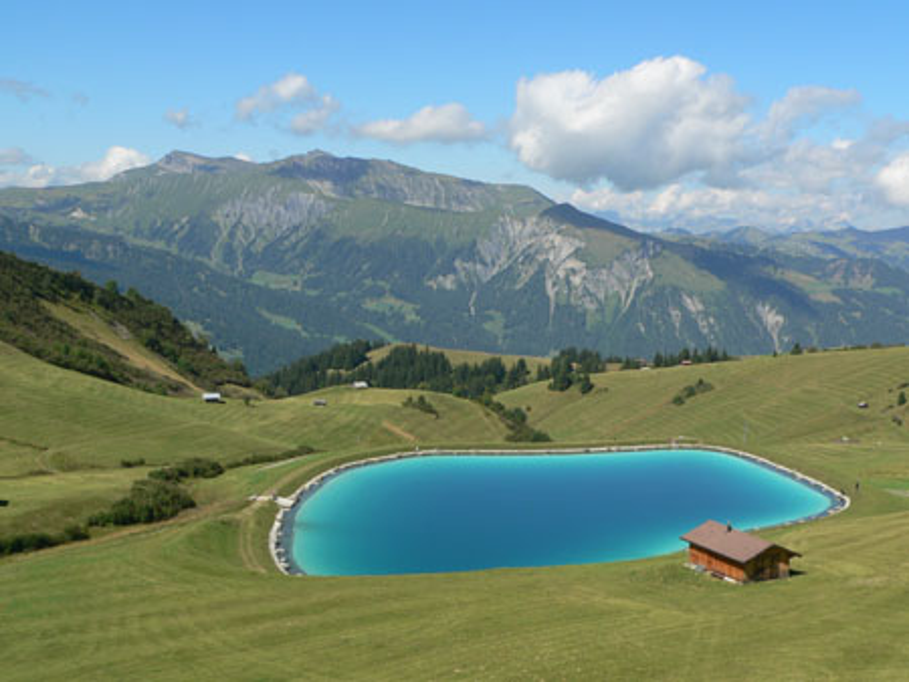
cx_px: 454
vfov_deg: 31.5
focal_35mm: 46
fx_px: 1209
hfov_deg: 41.2
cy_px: 341
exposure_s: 1/500
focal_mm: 7.7
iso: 80
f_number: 4.6
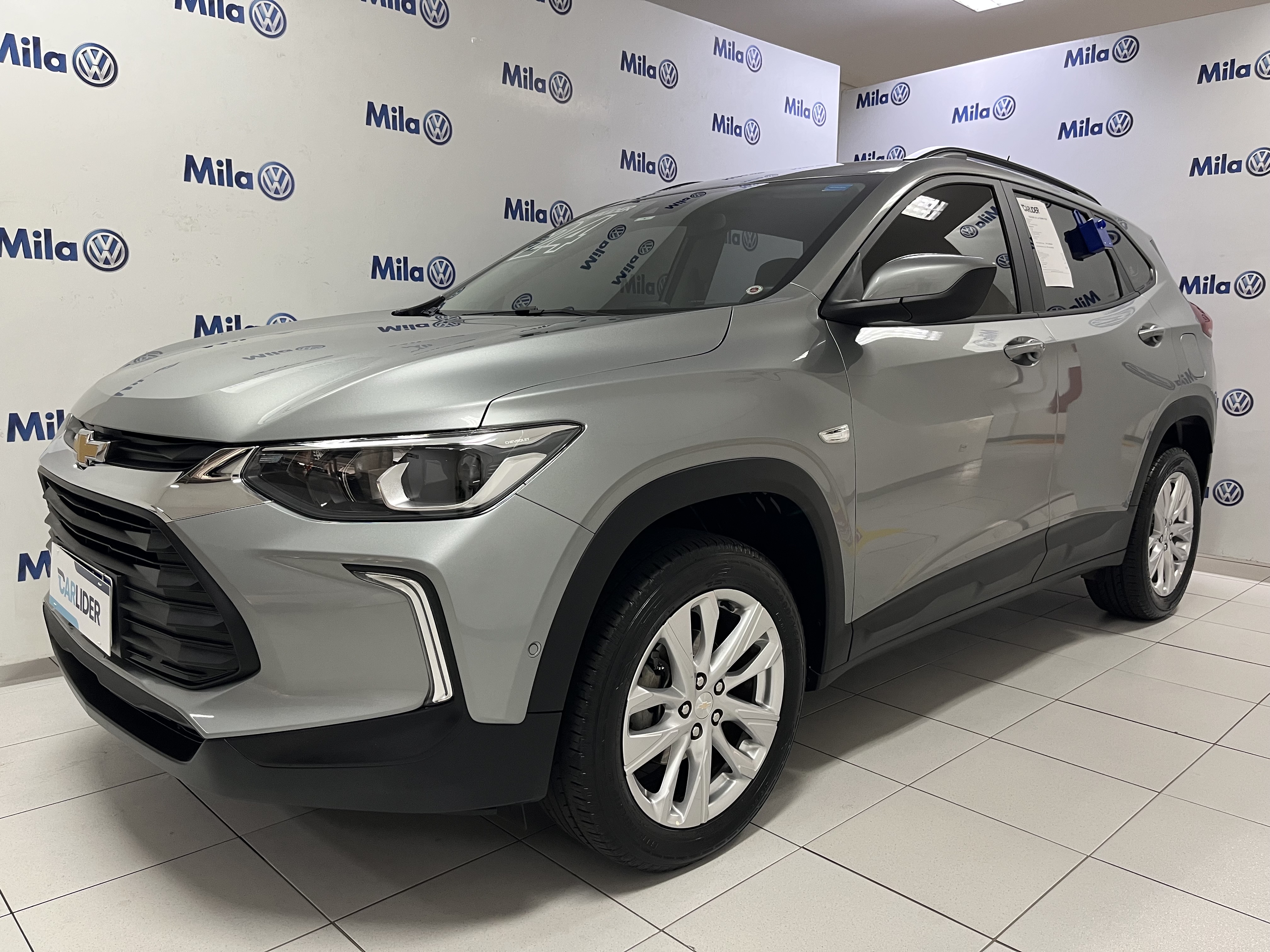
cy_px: 476
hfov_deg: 67.3
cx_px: 635
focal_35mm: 26
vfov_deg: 53.1
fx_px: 954
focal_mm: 5.1
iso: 160
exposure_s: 1/60
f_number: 1.6
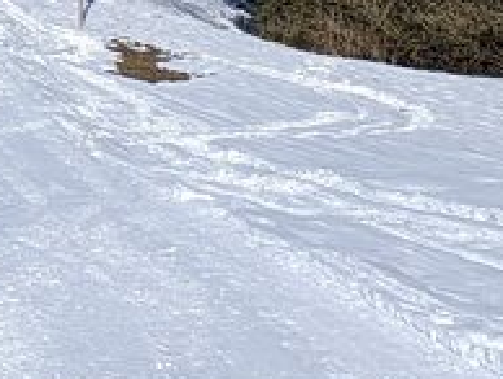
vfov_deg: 8.0
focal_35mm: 168
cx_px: -972
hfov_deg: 9.4
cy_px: -626
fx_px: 2444
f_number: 1.85
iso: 47
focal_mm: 6.81
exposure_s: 1/2762
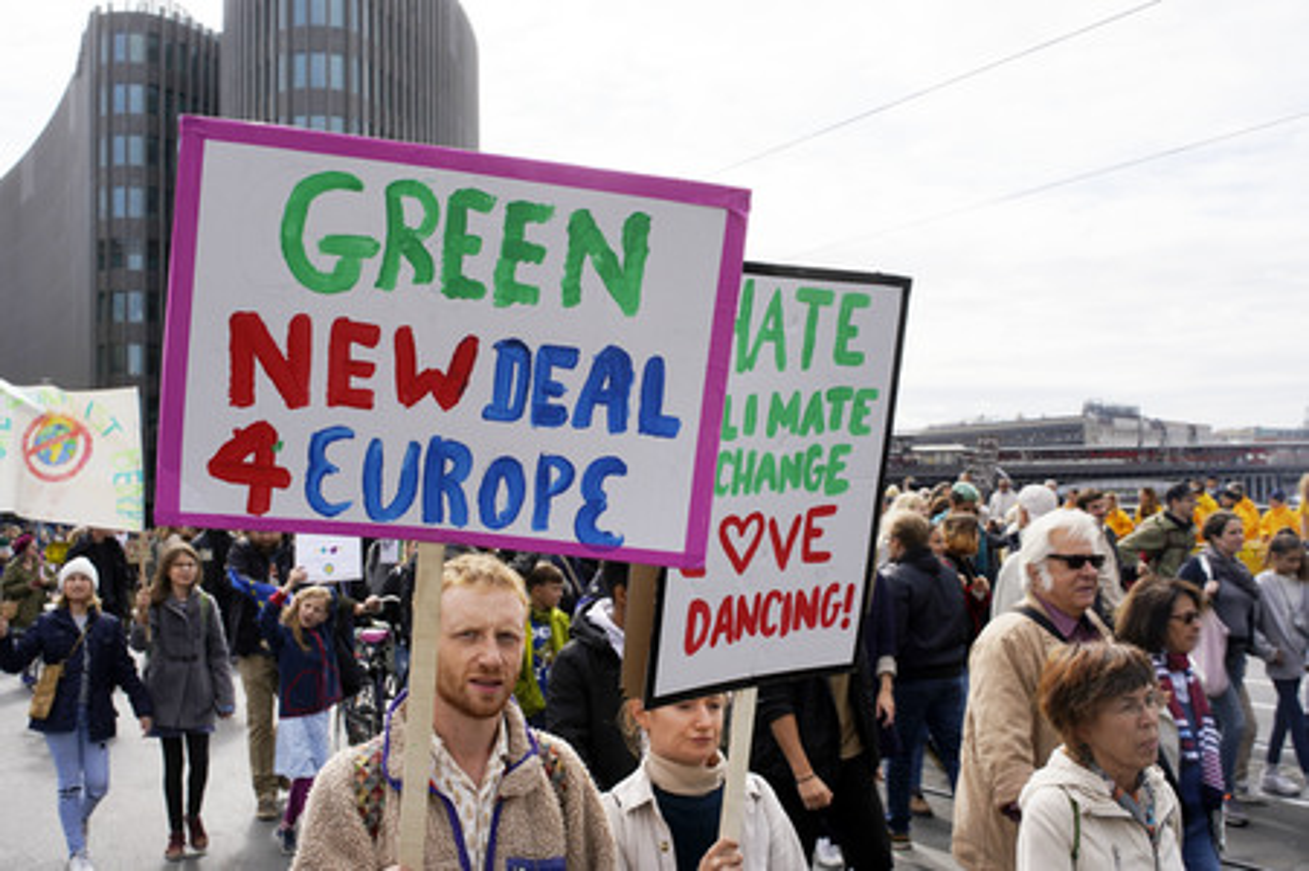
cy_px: 436
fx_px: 1381
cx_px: 654
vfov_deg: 35.0
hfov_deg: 50.7
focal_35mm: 38
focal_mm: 38
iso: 160
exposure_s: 1/320
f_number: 11
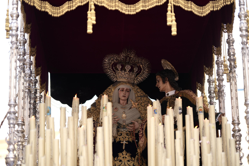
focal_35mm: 105
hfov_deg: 19.5
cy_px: 83
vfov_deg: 13.0
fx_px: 726
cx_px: 124
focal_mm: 105
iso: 100
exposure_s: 1/640
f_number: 1.4
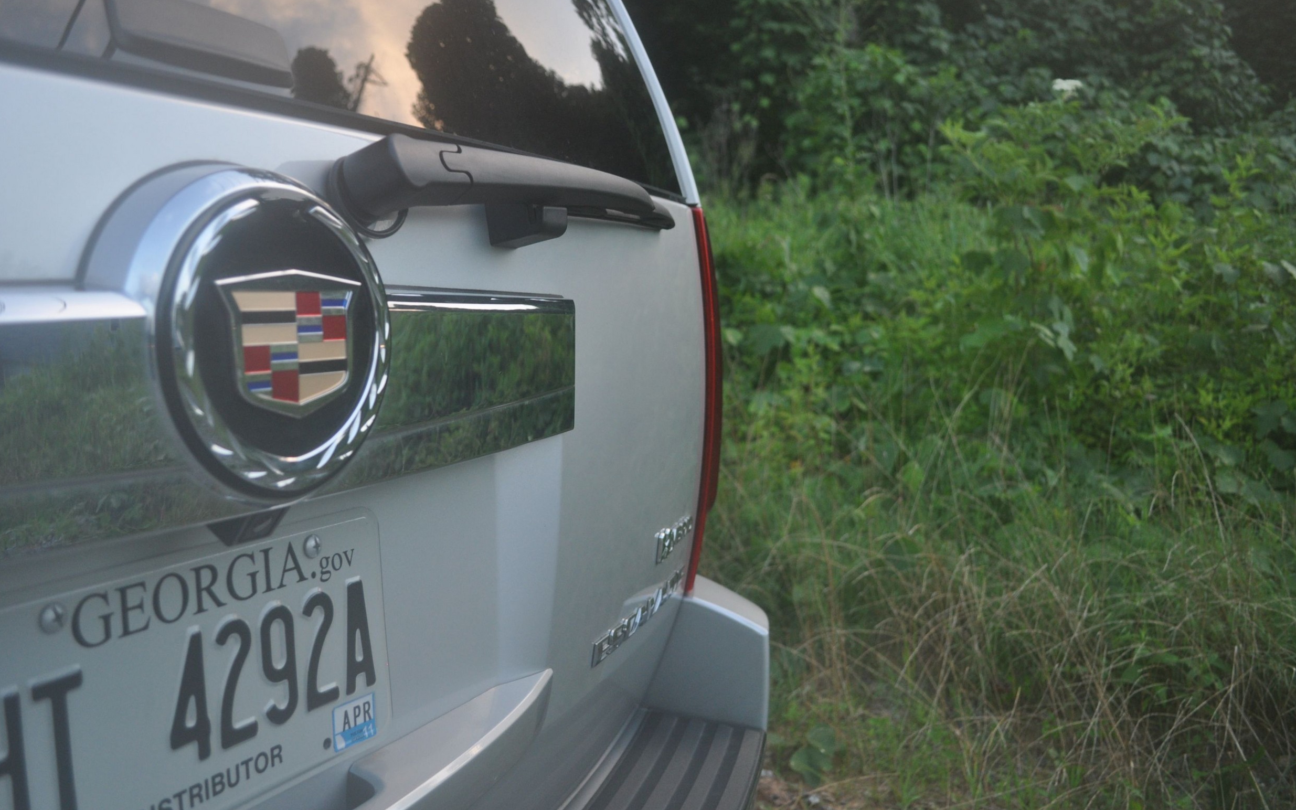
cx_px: 654
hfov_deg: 56.7
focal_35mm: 34
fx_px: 1201
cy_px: 380
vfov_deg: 37.3
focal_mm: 22
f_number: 4
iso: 500
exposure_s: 1/60
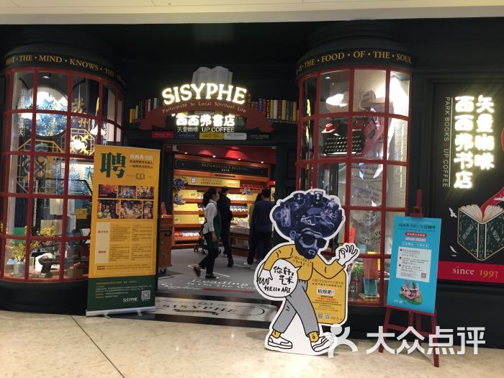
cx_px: 252
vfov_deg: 48.2
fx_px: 422
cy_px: 189
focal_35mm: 29
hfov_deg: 61.7
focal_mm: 4.15
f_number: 2.2
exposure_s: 1/33
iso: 80
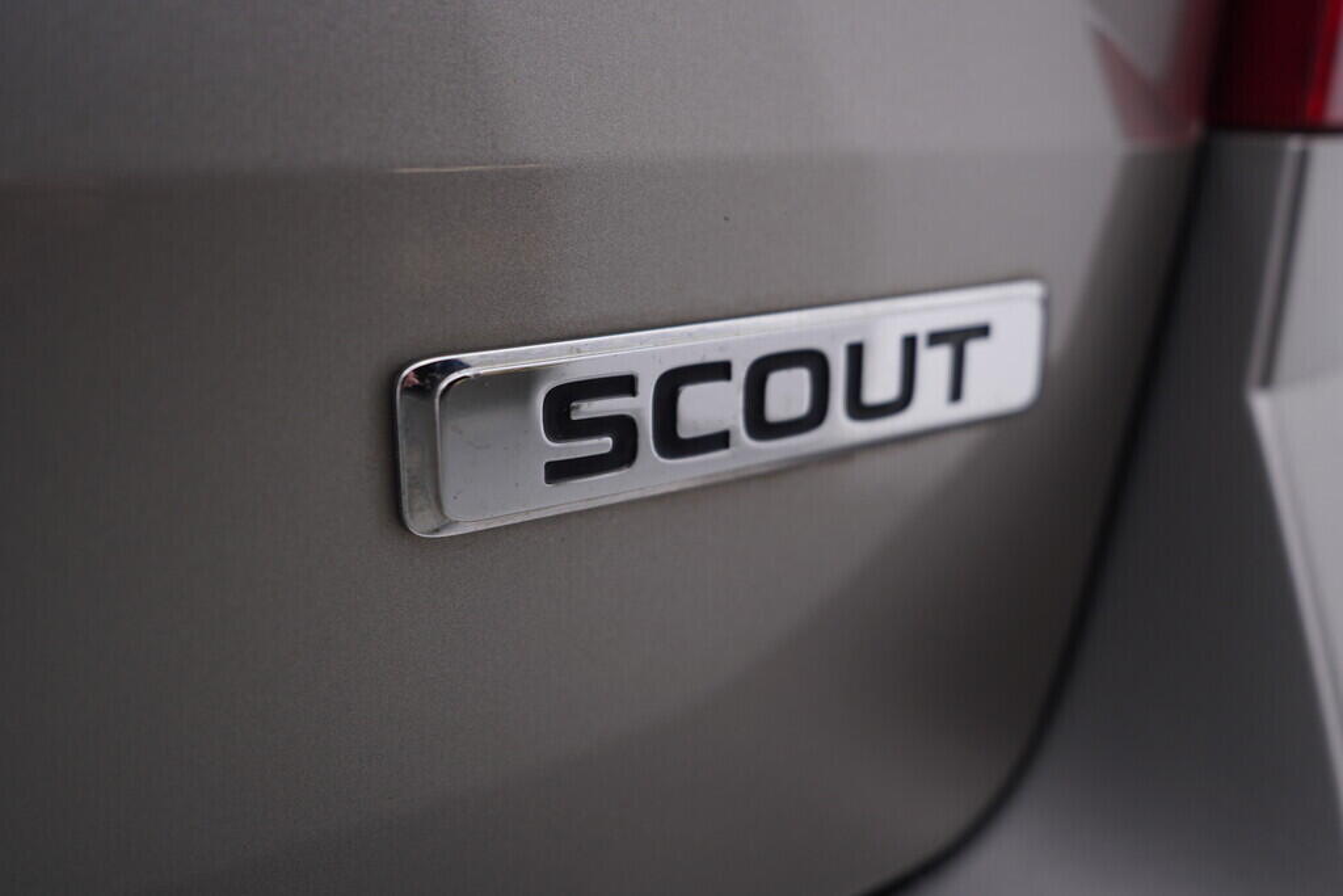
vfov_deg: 36.9
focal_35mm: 36
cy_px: 448
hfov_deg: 53.1
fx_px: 1343
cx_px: 672
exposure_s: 1/60
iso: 125
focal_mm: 24
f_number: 3.5
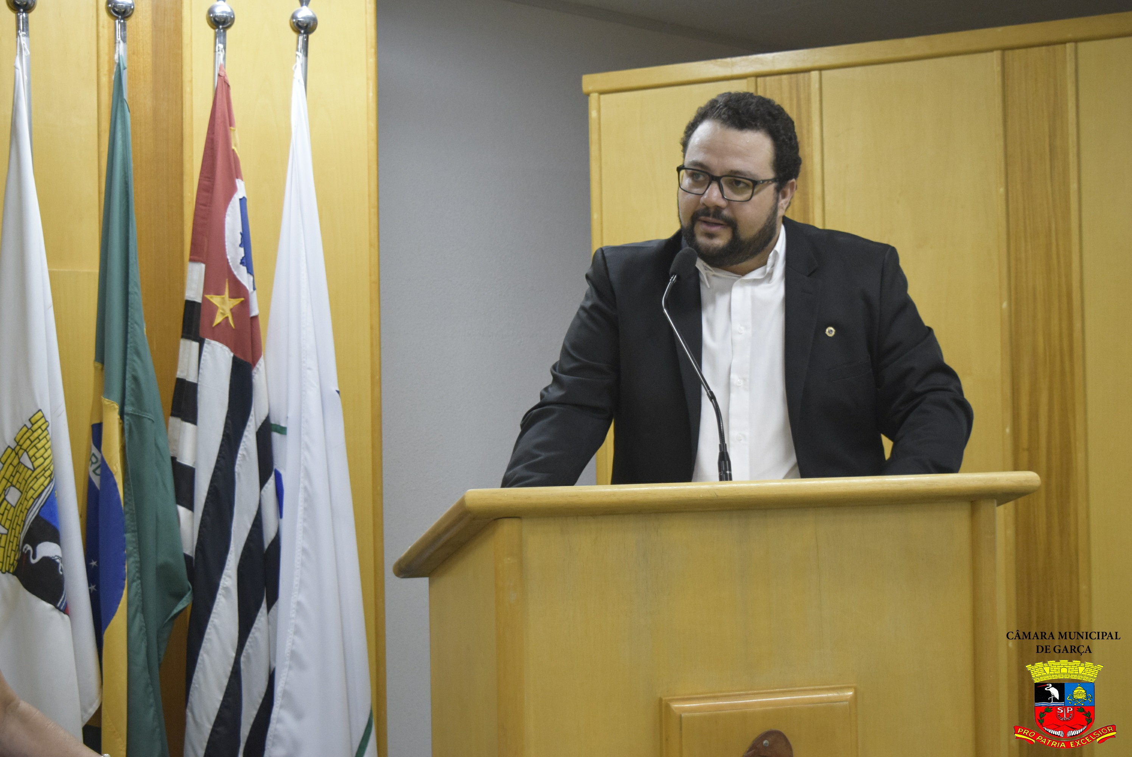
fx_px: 1794
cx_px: 566
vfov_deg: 23.8
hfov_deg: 35.0
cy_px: 378
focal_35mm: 57
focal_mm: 38
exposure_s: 1/160
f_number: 4.8
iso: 2200
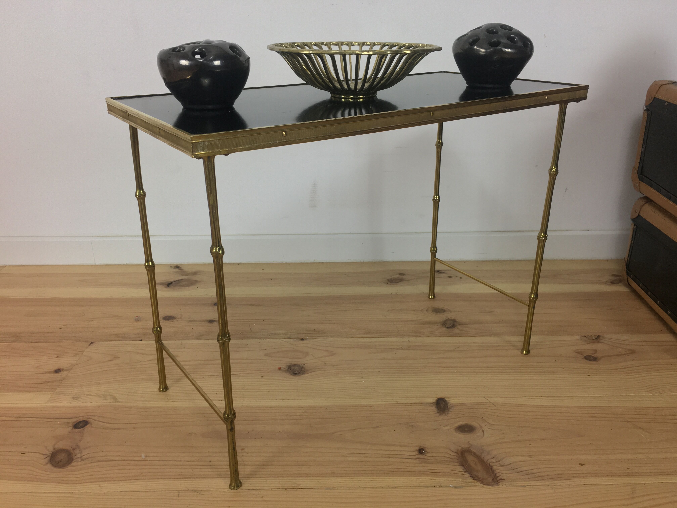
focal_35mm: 29
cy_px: 254
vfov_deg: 48.2
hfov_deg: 61.7
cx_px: 338
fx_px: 567
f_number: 2.2
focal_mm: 4.15
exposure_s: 1/33
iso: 40
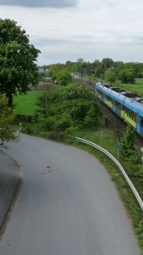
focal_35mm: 54
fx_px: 364
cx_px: 194
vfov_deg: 38.4
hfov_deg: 20.1
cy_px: 104
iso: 160
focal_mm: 4.7
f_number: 3.3
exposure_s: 1/1000
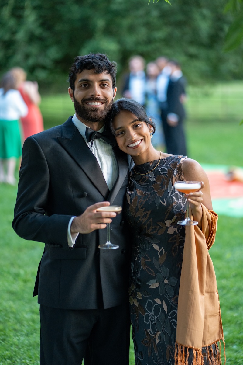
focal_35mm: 85
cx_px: 122
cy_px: 182
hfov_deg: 16.1
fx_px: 861
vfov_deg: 23.9
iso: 2500
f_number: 1.8
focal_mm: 85
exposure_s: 1/250
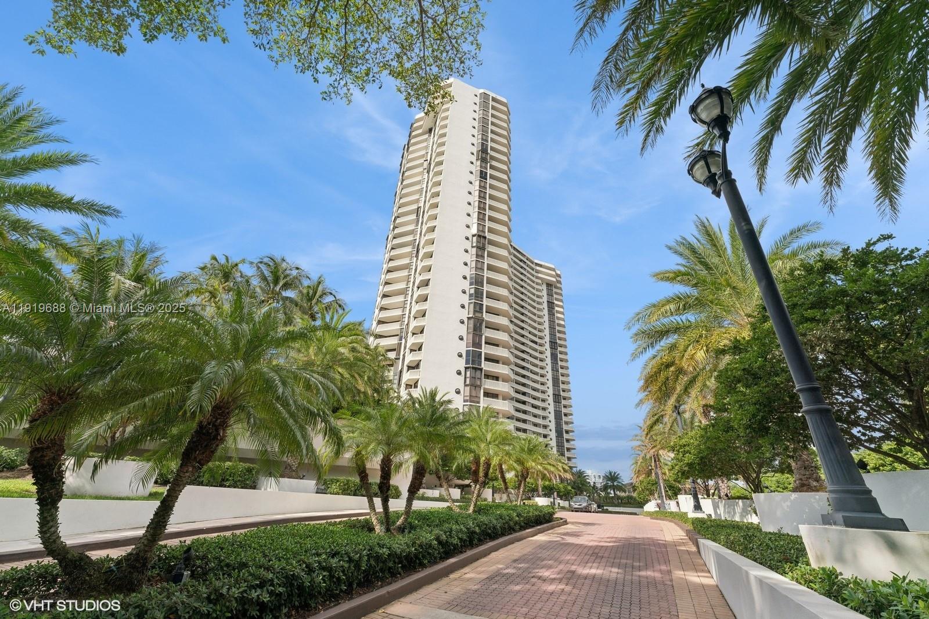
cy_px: 310
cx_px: 464
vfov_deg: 81.2
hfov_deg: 104.2
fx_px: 361
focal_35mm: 14
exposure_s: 1/500
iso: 250
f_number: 9
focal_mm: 14
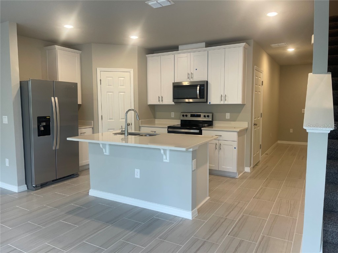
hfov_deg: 69.4
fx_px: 244
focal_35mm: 25
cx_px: 169
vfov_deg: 54.9
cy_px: 126
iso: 64
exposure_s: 1/60
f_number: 1.6
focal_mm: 5.1
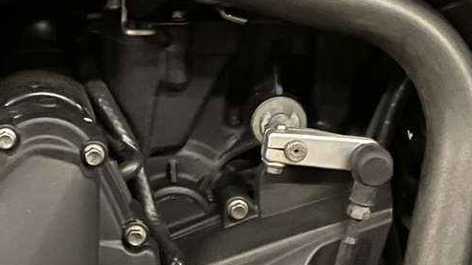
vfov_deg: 10.5
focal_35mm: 115
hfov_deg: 18.2
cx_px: 4
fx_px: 1439
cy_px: 193
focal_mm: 4.2
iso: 1000
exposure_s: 1/14
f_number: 1.6
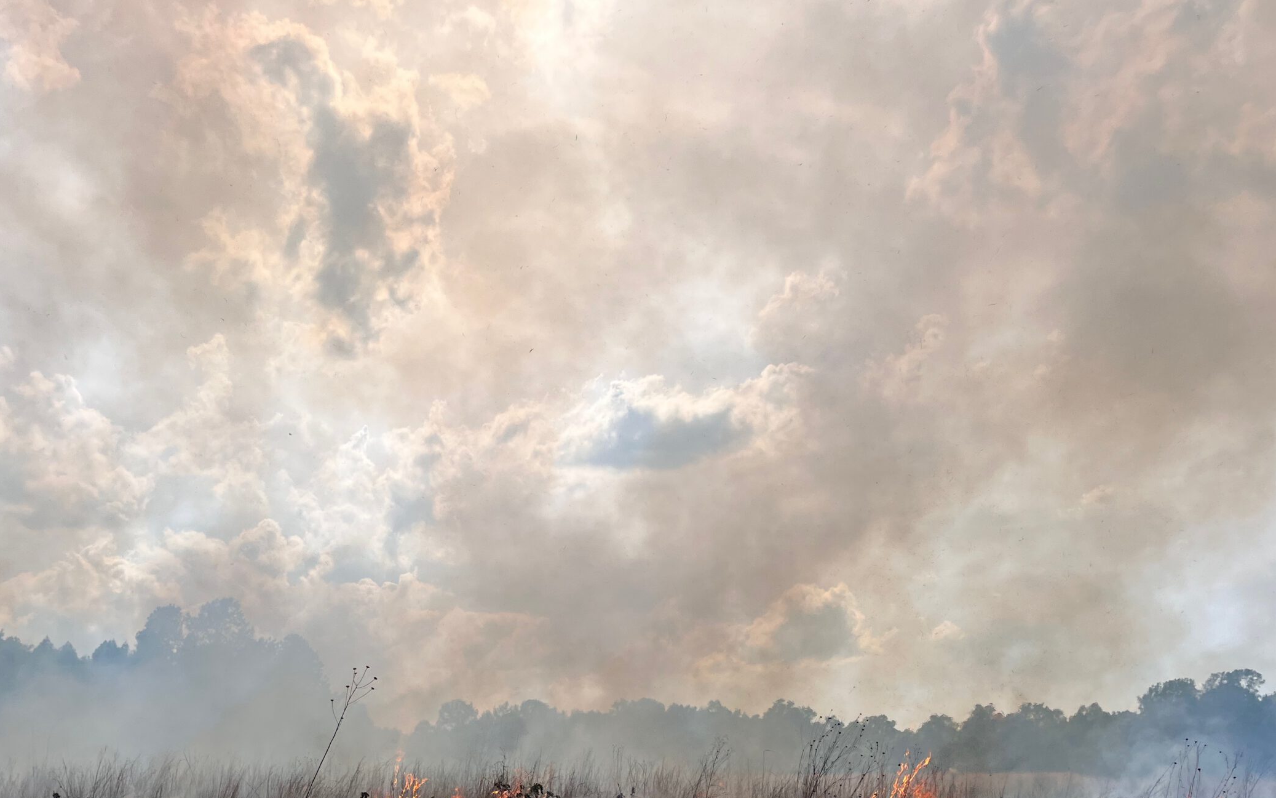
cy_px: 580
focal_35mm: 34
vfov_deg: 36.6
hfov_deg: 56.7
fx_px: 1182
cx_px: 608
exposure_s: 1/6494
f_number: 1.6
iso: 50
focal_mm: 5.1
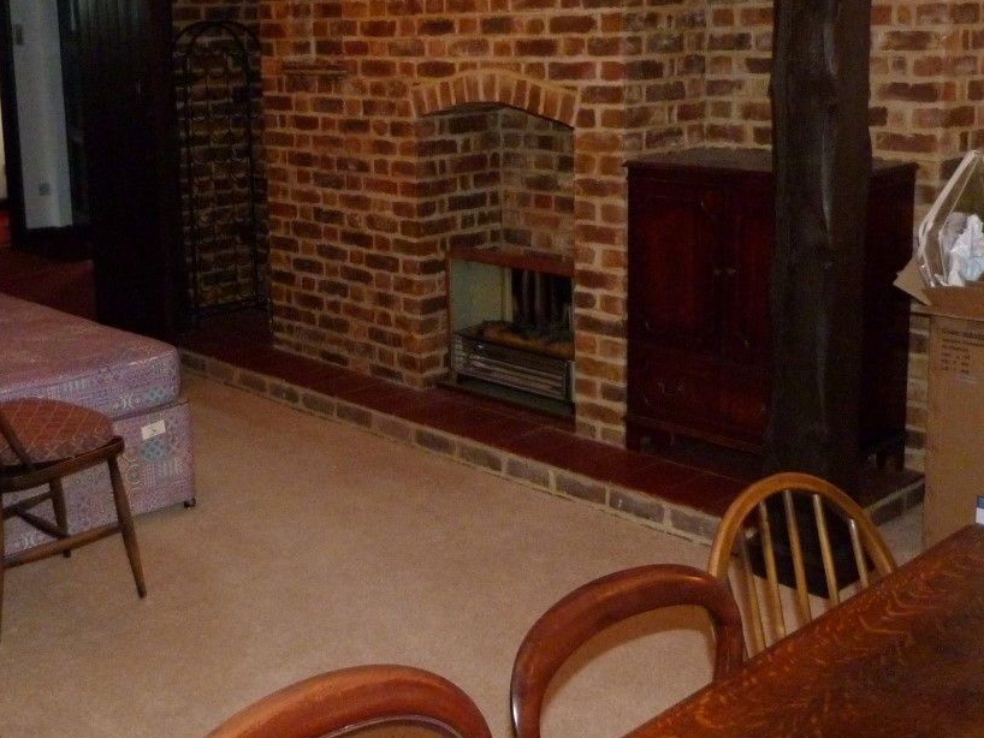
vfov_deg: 32.6
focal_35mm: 44
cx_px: 434
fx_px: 1251
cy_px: 239
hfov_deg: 42.9
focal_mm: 4.5
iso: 400
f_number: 2.8
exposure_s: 1/60
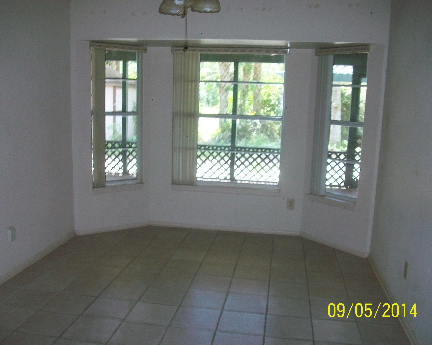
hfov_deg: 52.8
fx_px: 435
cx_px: 206
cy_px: 174
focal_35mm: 34
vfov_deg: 43.4
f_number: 2.8
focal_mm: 5.7
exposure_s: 1/60
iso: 160
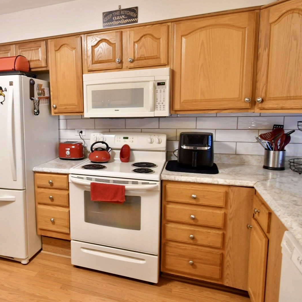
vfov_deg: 60.9
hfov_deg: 58.0
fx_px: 257
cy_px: 148
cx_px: 78
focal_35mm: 26
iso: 1250
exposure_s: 1/15
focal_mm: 10
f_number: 6.3
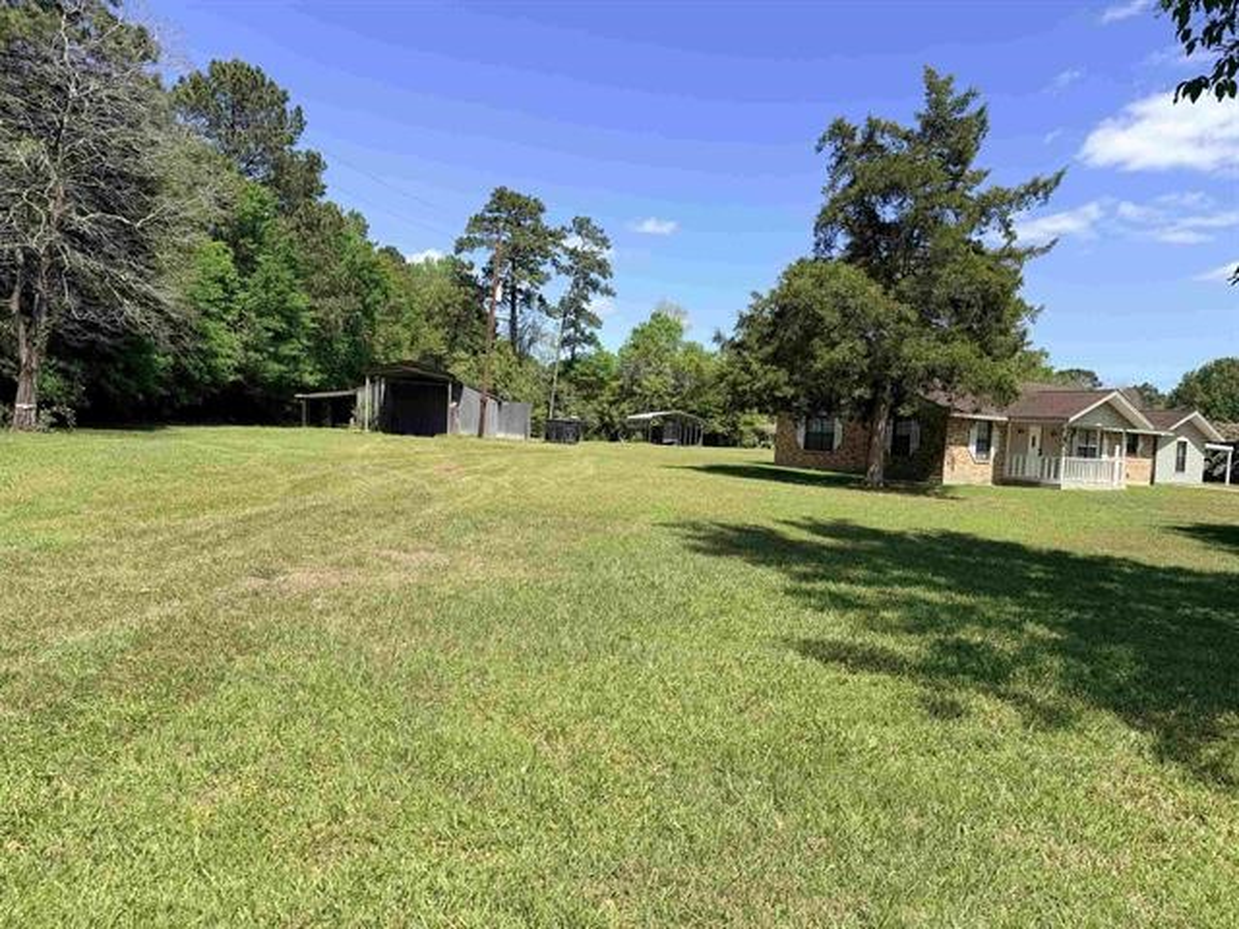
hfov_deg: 71.6
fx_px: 859
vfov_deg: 56.8
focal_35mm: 24
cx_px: 620
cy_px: 464
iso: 80
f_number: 1.78
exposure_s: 1/3759
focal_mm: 6.76
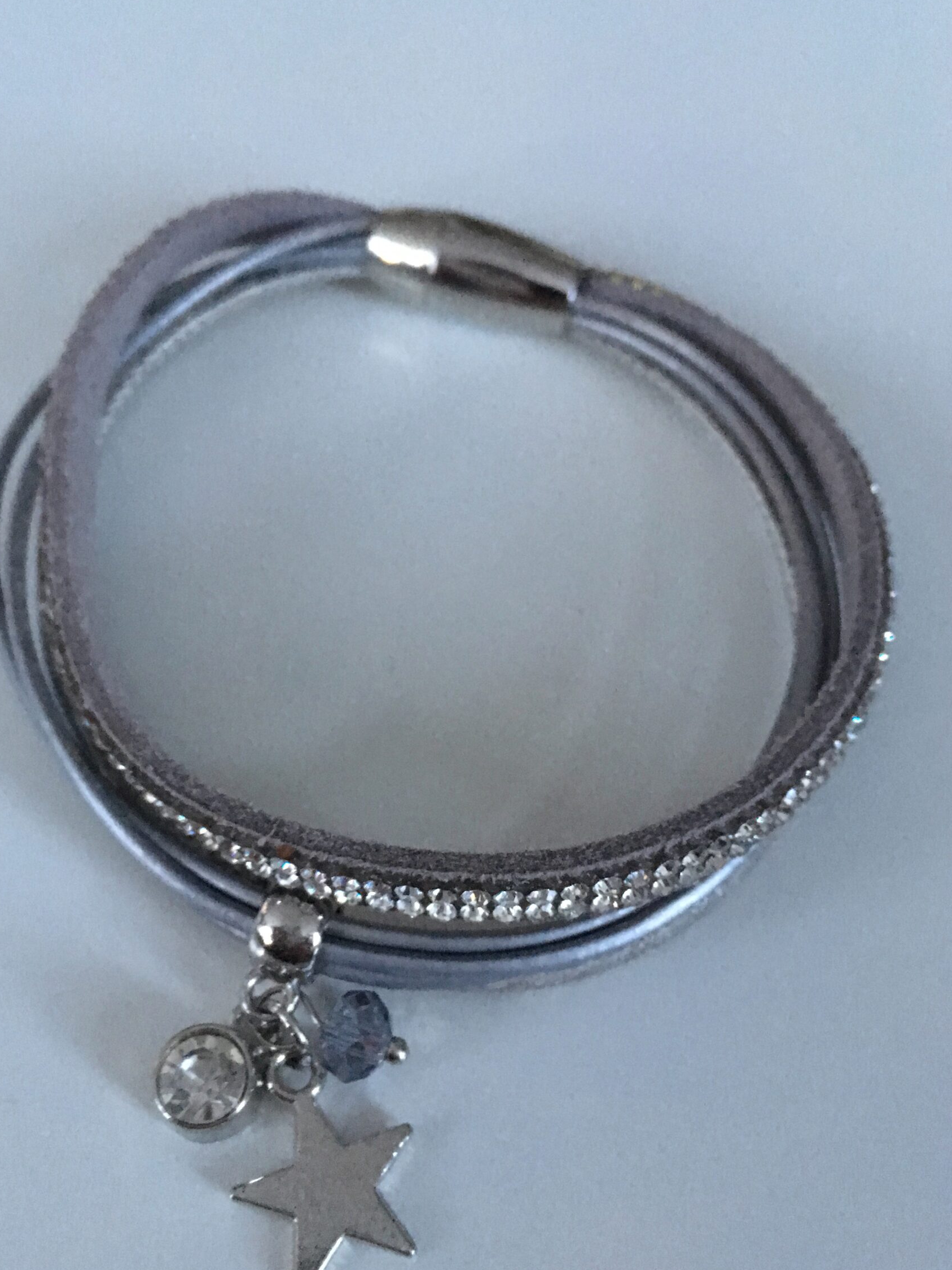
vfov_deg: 55.4
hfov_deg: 42.9
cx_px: 446
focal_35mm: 33
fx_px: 1210
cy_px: 626
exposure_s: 1/17
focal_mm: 4.15
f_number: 2.2
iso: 320
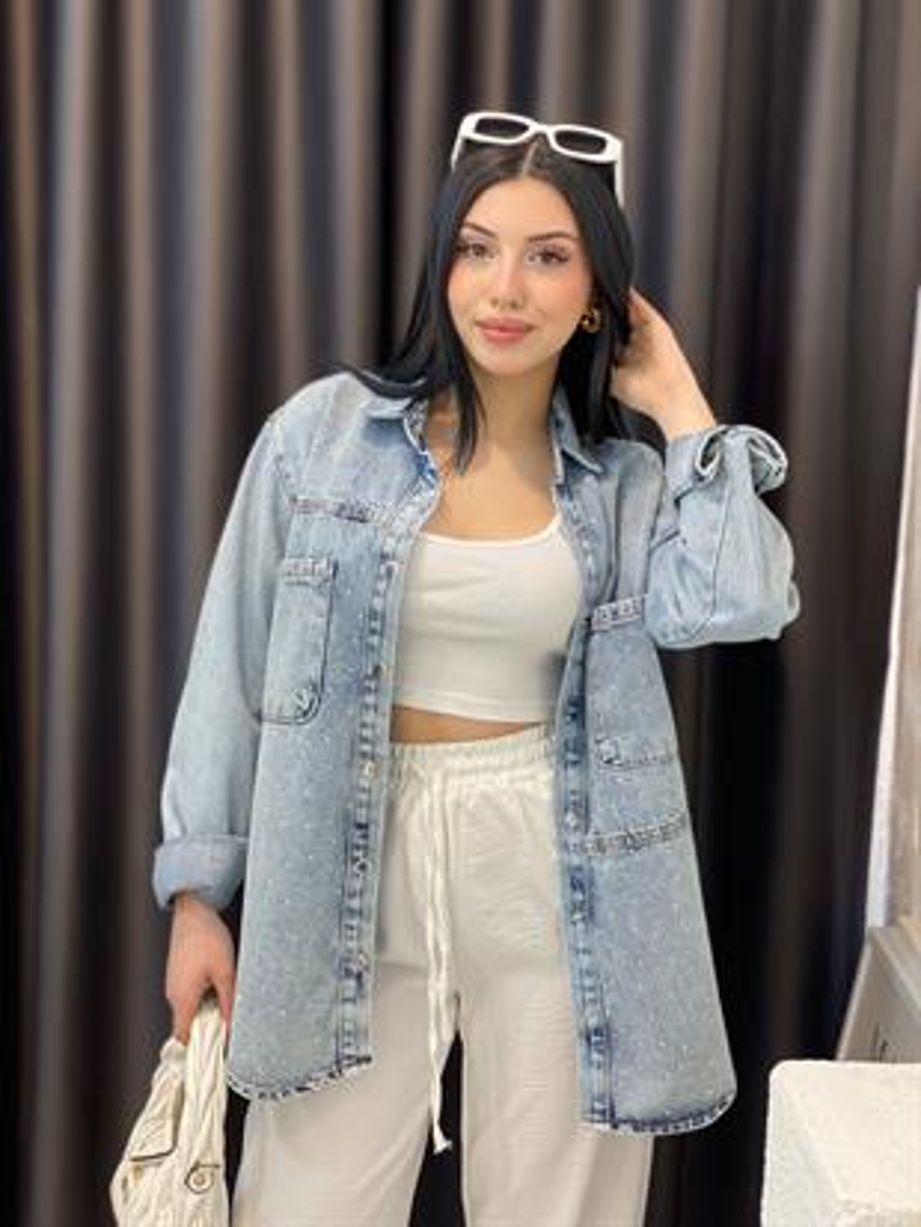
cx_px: 460
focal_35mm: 52
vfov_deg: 36.8
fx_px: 1844
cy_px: 614
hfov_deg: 28.0
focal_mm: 6
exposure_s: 1/100
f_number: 2
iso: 160
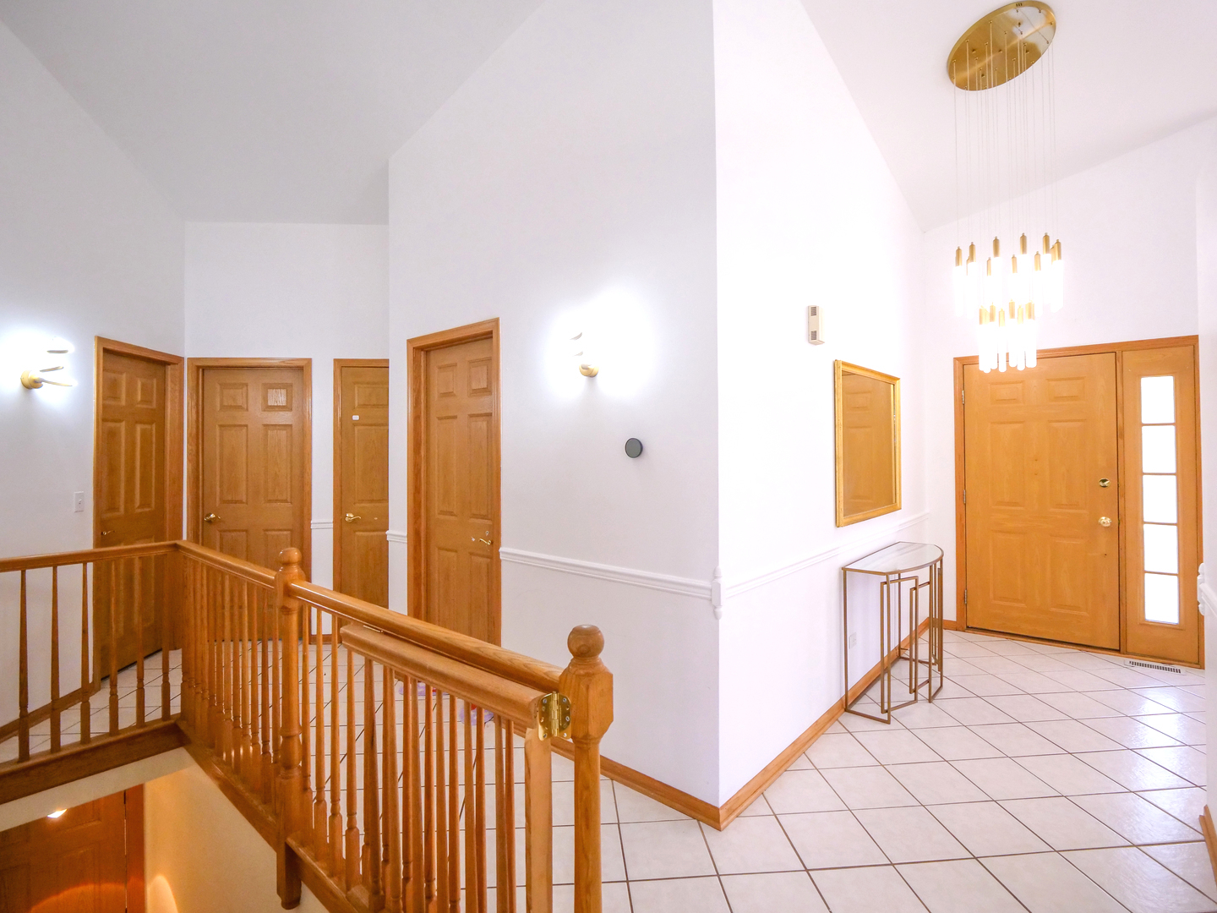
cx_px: 608
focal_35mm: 16
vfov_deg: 78.1
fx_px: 563
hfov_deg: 94.5
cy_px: 456
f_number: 3.2
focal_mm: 8
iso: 1600
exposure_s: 1/320
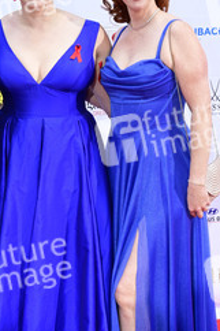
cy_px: 66
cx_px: 41
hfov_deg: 16.7
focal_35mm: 81
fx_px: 744
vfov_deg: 24.7
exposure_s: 1/160
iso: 640
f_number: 6.3
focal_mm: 49
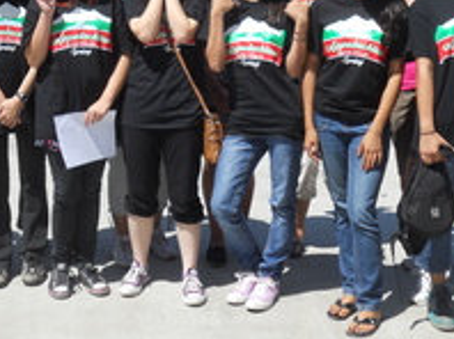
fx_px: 982
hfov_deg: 26.0
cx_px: 185
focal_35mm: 75
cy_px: 72
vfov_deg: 19.4
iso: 80
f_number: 3.9
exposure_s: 1/640
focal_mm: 6.9
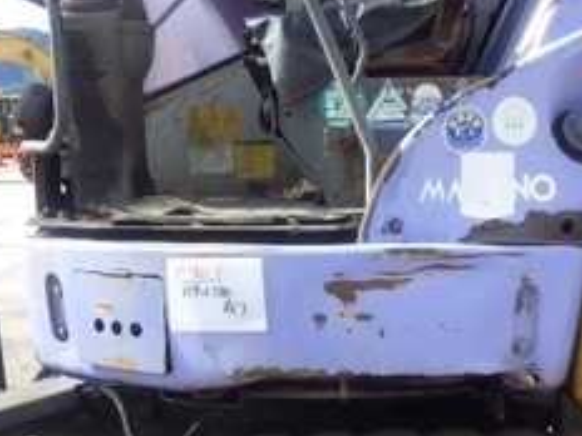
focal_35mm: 58
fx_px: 975
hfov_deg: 33.1
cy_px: 408
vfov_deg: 24.4
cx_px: 364
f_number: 4.2
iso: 125
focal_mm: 5
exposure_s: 1/400
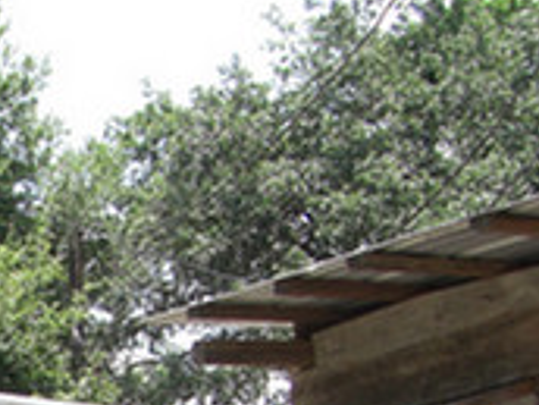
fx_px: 2195
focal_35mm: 141
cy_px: 628
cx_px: -288
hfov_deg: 13.2
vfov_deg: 10.1
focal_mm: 6.3
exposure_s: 1/320
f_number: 3.4
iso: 64
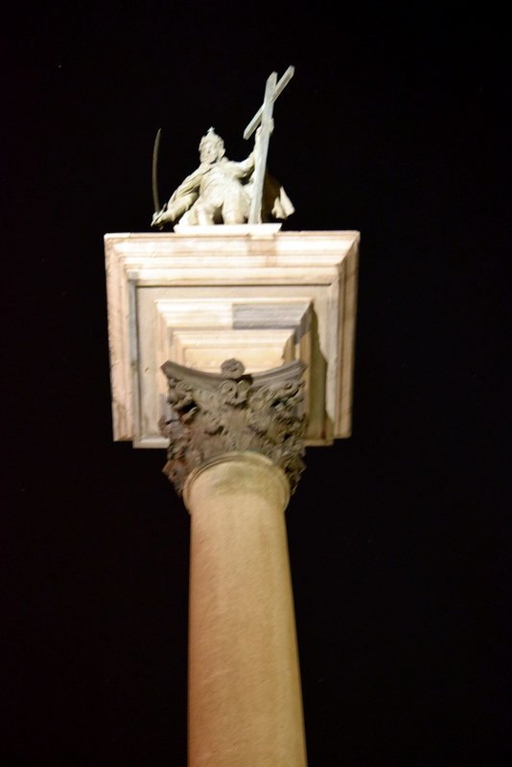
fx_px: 1758
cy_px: 384
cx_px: 256
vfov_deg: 24.6
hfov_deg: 16.6
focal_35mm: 82
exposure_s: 1/2
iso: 1600
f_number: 4.5
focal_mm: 55
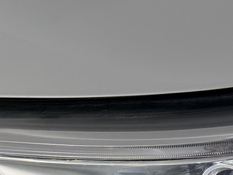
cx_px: 194
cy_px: 235
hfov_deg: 20.8
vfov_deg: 15.1
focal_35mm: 93
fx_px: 626
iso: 100
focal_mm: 6.76
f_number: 1.78
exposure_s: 1/240
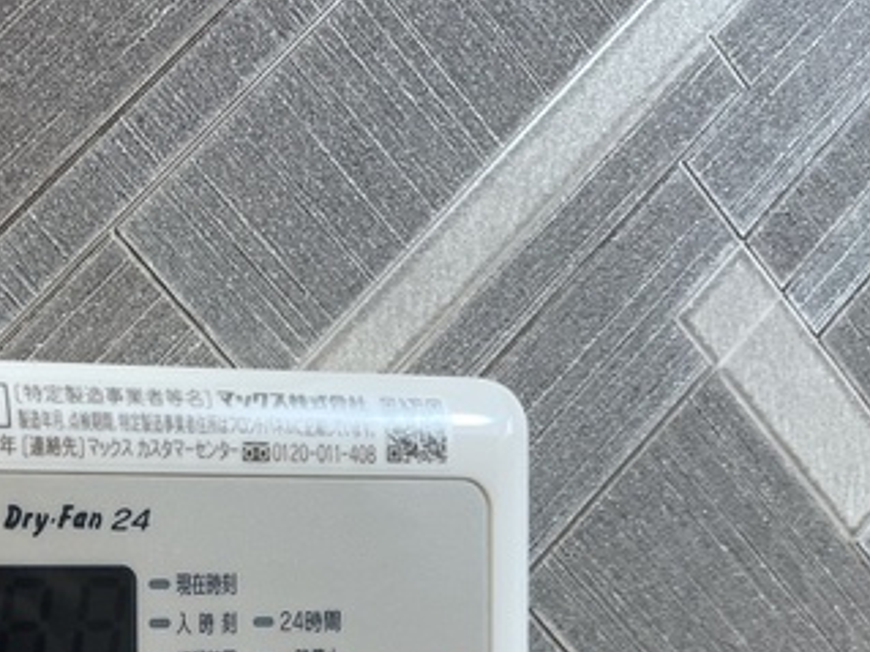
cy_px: 708
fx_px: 1432
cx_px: 22
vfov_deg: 24.1
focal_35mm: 57
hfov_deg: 31.5
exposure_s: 1/120
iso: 80
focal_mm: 4.2
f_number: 1.6
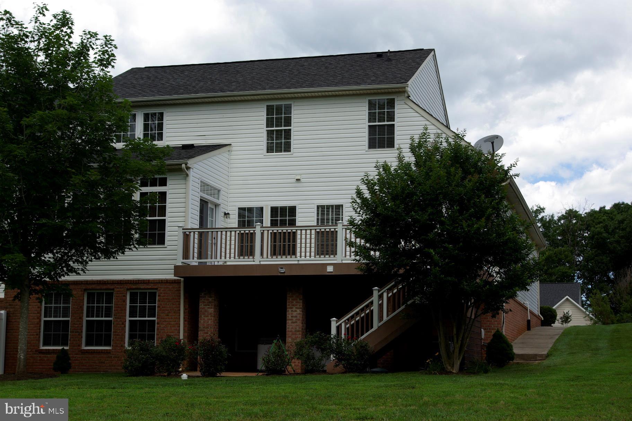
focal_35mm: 60
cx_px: 316
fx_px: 1053
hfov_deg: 33.4
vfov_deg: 22.6
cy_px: 210
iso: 100
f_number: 8
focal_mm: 40
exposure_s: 1/180
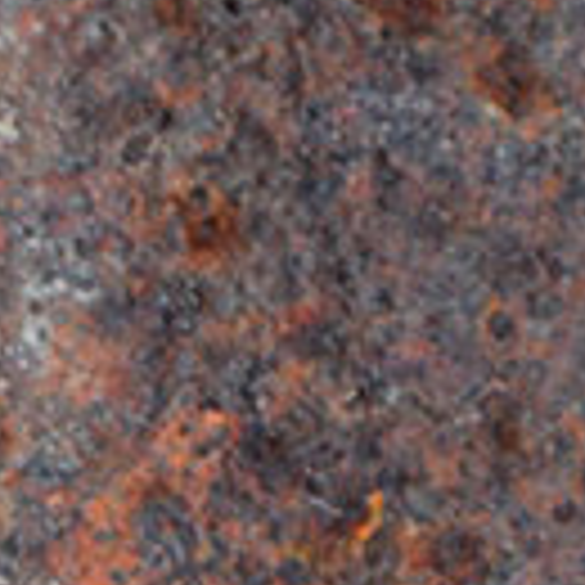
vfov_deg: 1.4
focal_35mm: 1237
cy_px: 1116
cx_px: -1670
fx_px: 23650
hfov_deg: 1.4
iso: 360
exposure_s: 1/250
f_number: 8
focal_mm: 105
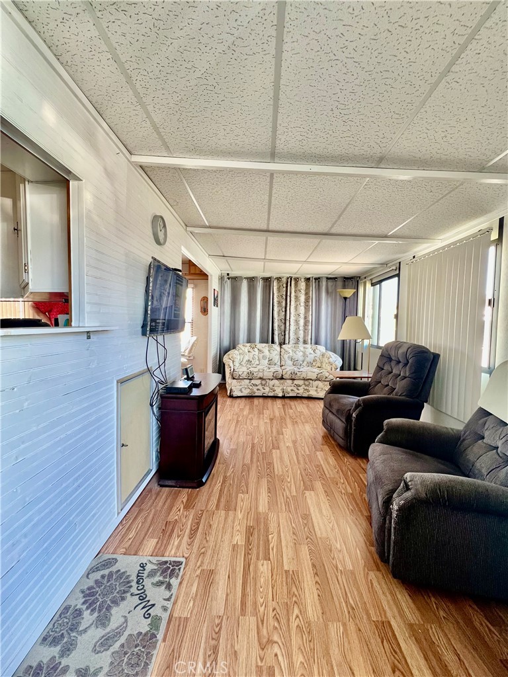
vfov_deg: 106.2
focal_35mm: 13
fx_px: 254
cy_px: 338
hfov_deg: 89.9
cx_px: 254
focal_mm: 1.57
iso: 250
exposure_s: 1/74
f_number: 1.8
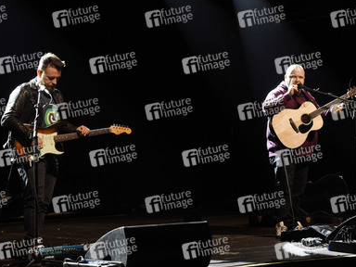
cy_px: 133
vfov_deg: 18.7
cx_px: 181
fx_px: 812
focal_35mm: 79
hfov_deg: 24.7
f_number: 5.6
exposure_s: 1/80
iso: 500
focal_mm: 70
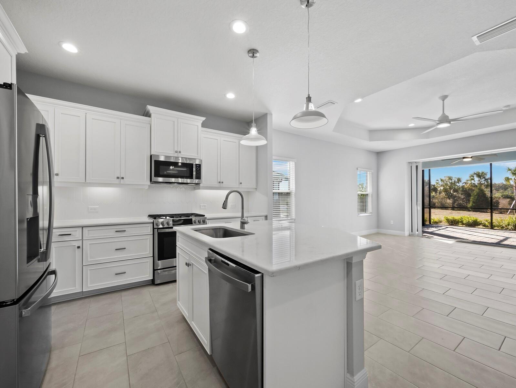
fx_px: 209
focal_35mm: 14
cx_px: 258
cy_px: 194
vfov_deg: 85.7
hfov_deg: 102.0
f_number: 13
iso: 320
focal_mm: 7
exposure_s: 1/4
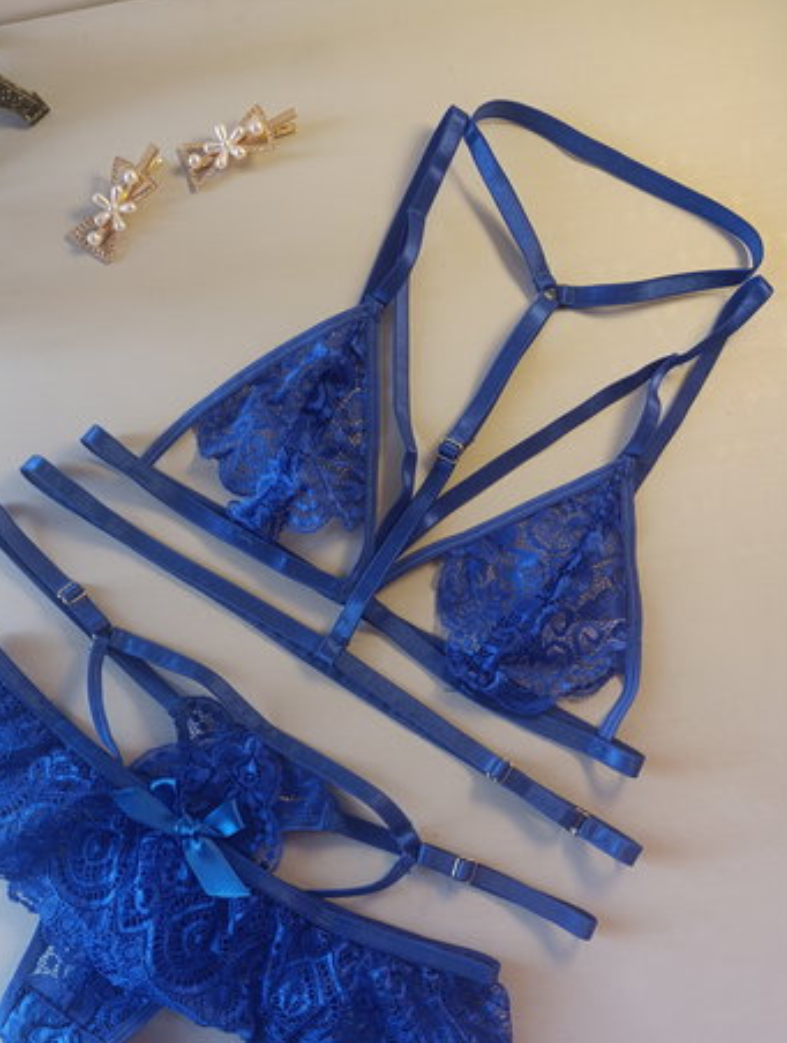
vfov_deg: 64.8
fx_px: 815
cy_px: 603
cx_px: 335
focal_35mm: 27
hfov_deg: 51.3
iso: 320
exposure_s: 1/100
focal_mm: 6.14
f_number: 1.6
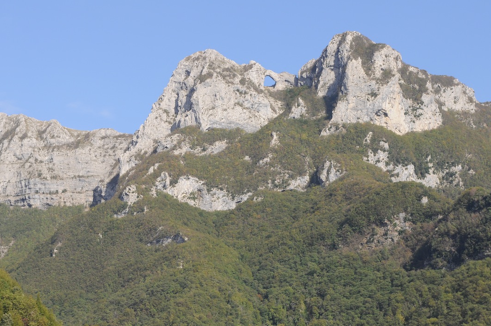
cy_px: 168
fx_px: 1275
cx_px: 263
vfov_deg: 14.6
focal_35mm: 94
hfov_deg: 21.8
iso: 200
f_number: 9
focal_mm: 55
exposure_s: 1/320
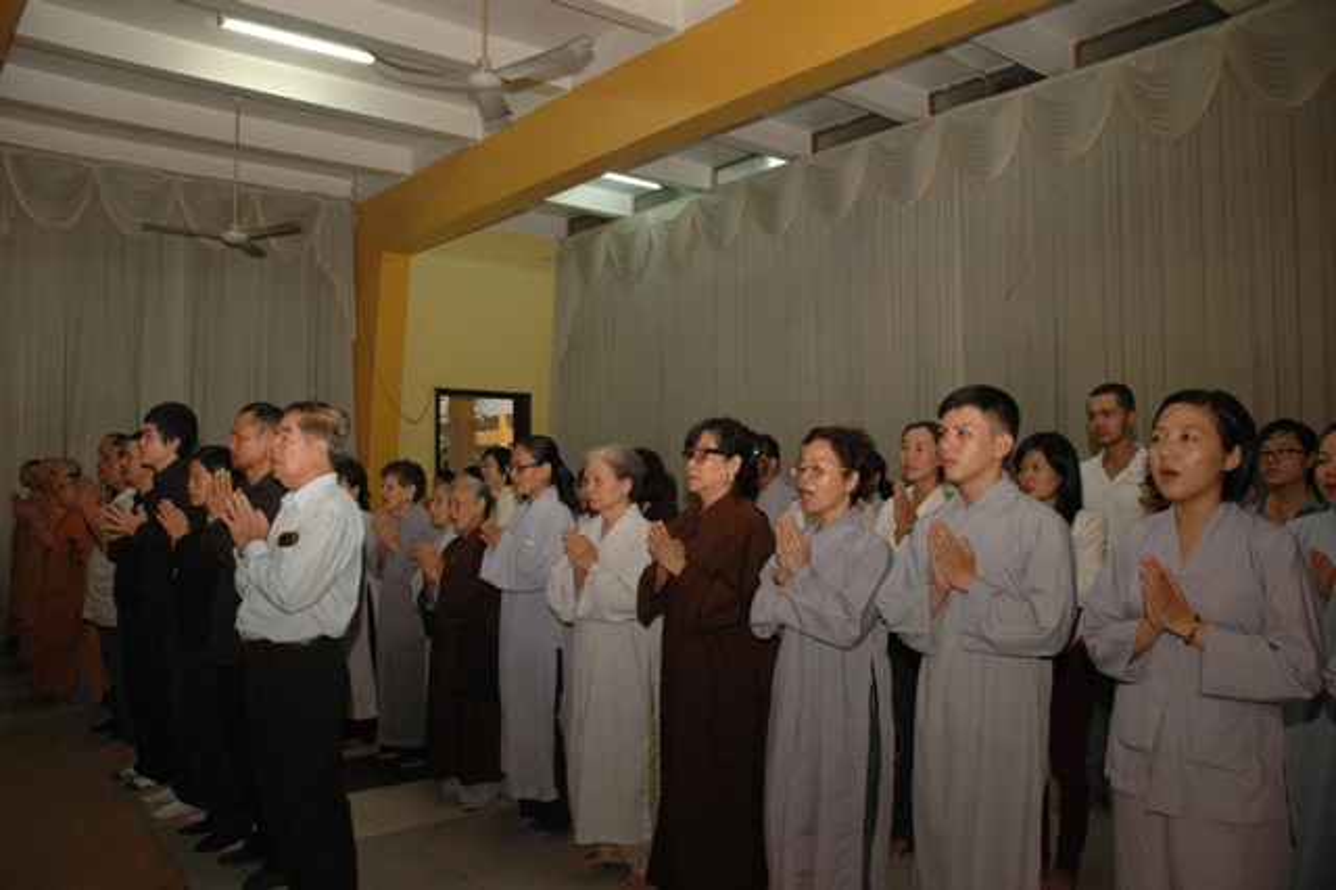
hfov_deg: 67.4
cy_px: 445
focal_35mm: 27
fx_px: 1001
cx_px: 668
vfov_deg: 47.9
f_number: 5
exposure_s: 1/60
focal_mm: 18
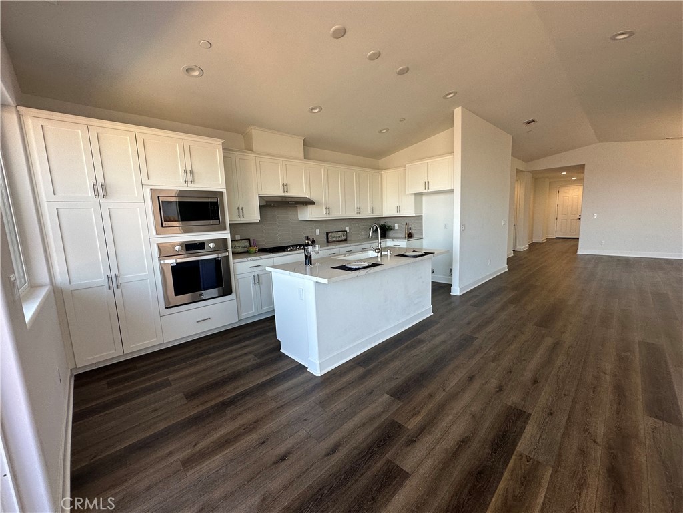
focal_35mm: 14
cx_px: 342
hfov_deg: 102.1
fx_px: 276
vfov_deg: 85.7
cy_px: 256
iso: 100
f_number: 2.2
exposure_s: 1/120
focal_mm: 2.22
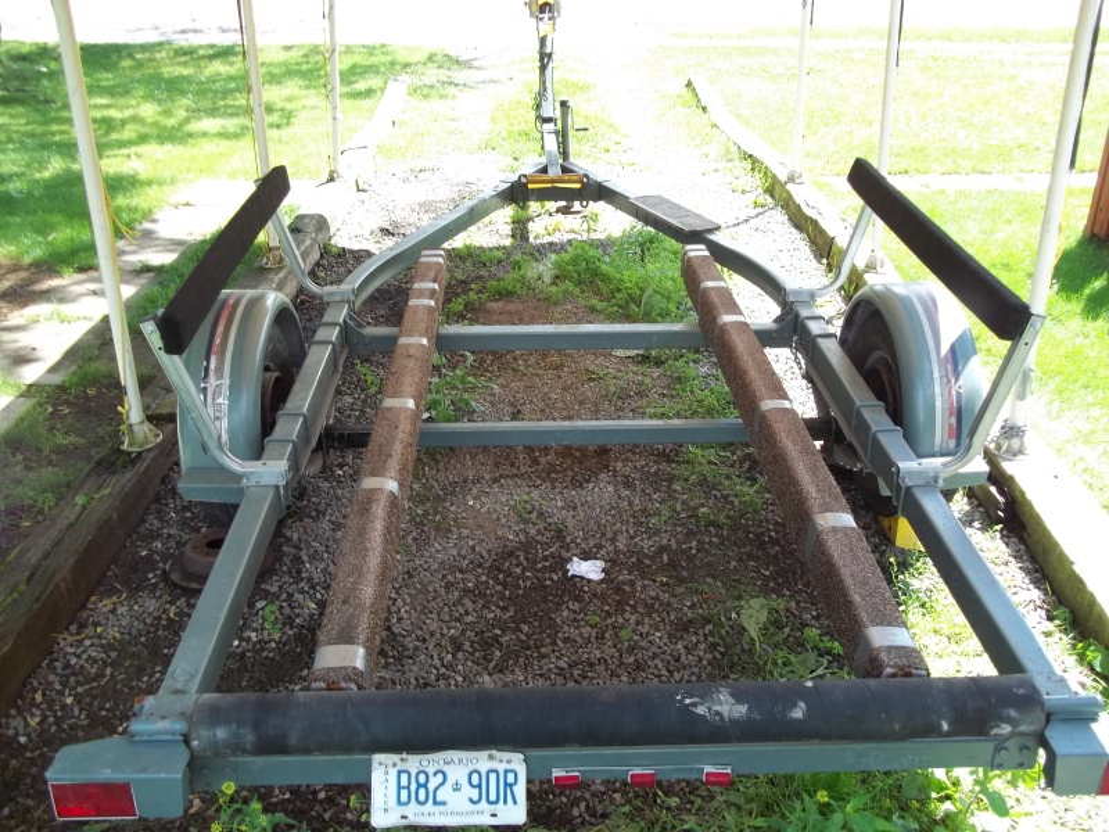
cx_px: 554
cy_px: 416
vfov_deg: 44.2
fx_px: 1025
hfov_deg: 56.8
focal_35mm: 32
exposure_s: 1/125
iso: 64
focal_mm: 5.7
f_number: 2.9
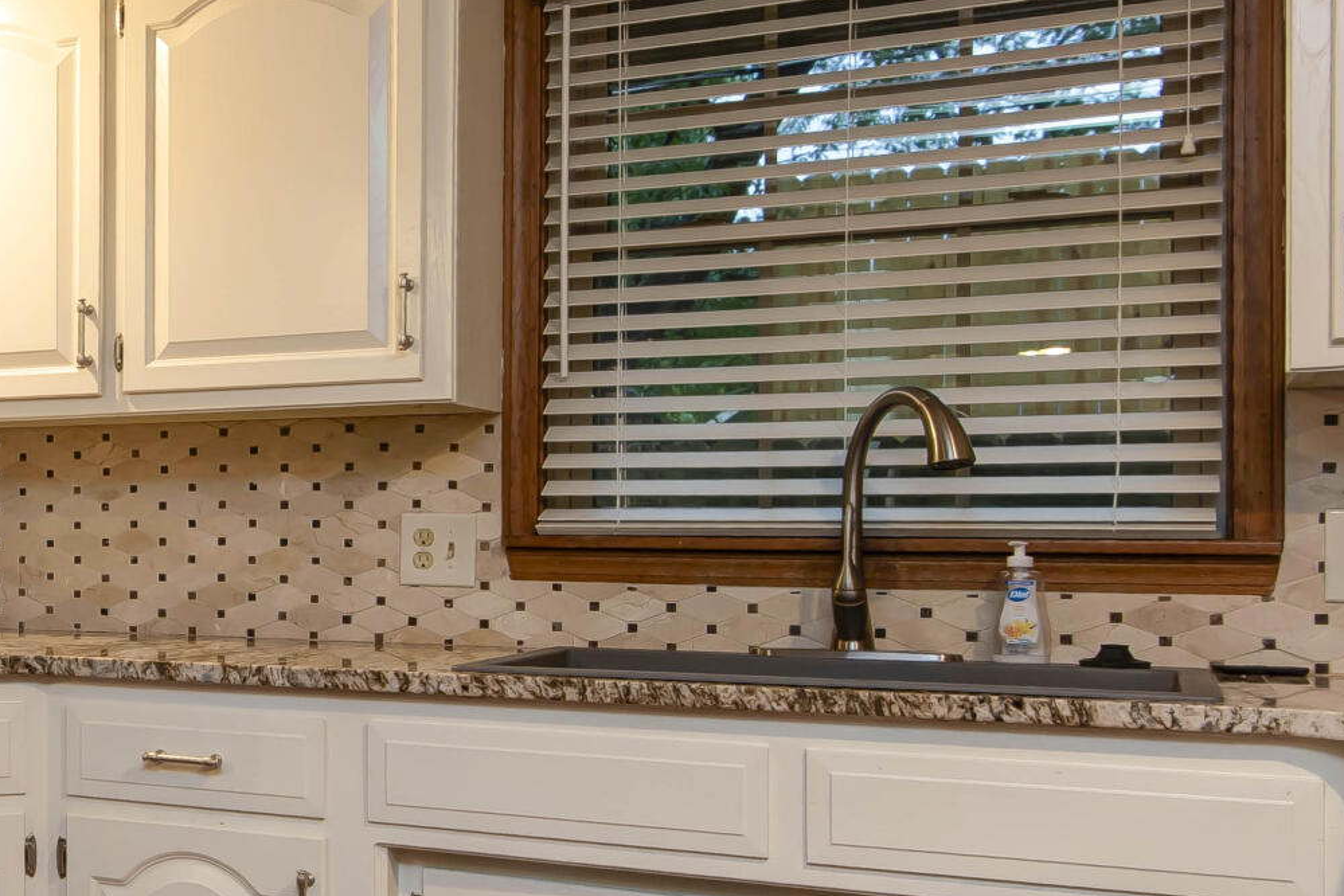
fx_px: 1792
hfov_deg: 36.0
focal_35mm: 48
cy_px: 491
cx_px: -75
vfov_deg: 28.1
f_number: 6.3
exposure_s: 1/10
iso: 250
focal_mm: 16
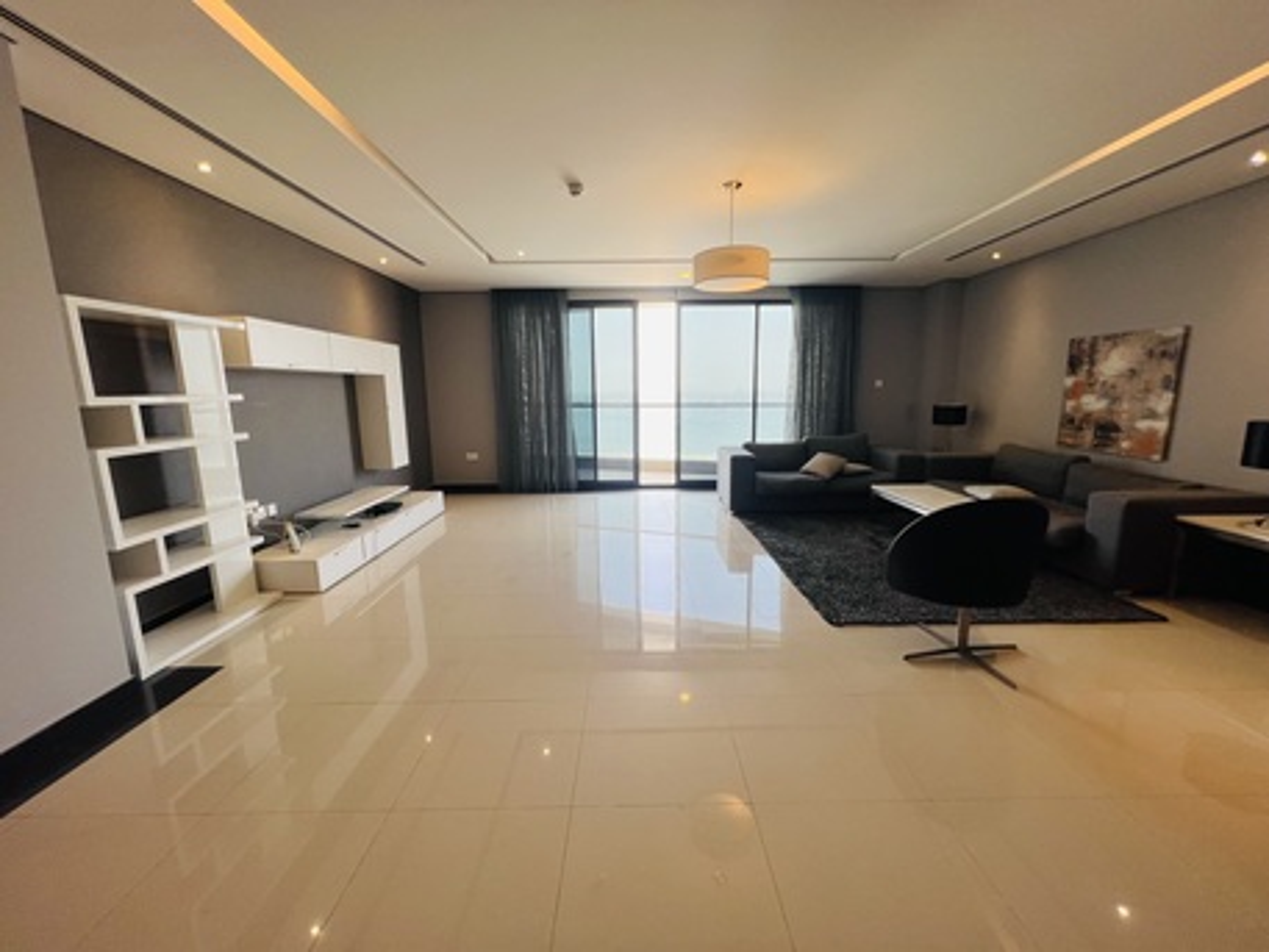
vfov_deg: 89.9
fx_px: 477
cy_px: 476
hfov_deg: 106.2
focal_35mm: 13
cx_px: 634
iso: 32
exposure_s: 1/100
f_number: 1.8
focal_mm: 1.57
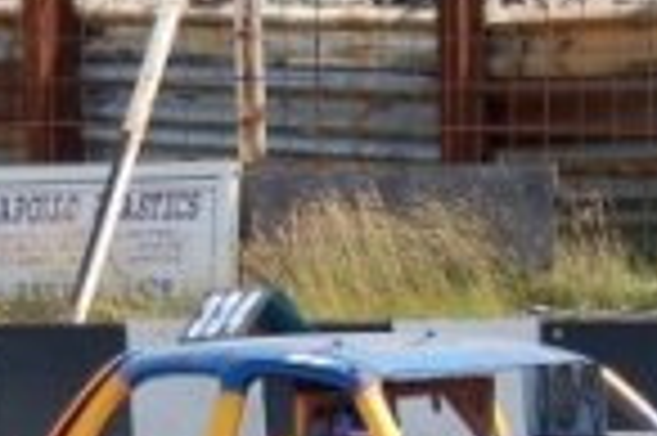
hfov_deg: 5.7
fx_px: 6584
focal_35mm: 361
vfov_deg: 3.8
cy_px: 566
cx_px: 369
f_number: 5.3
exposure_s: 1/800
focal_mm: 55
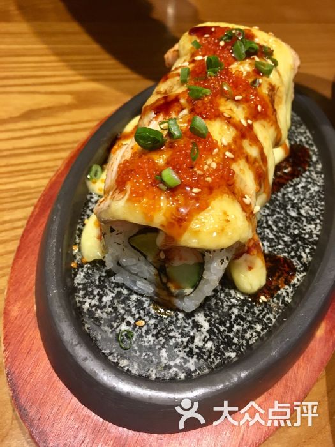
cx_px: 168
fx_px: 374
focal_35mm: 29
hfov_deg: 48.2
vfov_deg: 61.7
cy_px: 224
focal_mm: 4.15
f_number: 2.2
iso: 160
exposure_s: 1/33
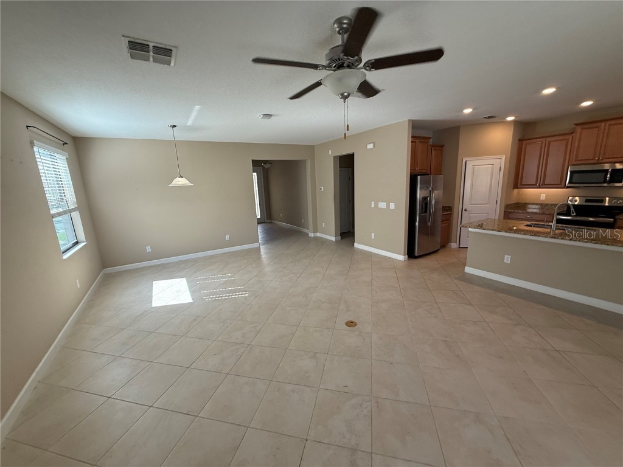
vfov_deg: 85.7
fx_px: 252
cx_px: 312
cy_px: 234
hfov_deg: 102.1
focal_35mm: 14
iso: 100
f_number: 2.2
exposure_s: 1/120
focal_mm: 2.22
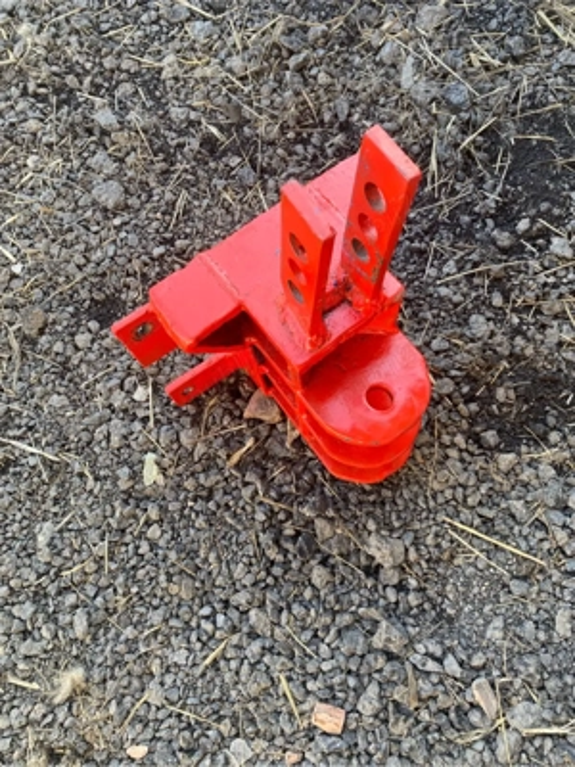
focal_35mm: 26
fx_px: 576
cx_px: 288
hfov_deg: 53.1
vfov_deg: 67.3
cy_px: 384
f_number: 1.8
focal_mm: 4.25
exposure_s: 1/121
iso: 50
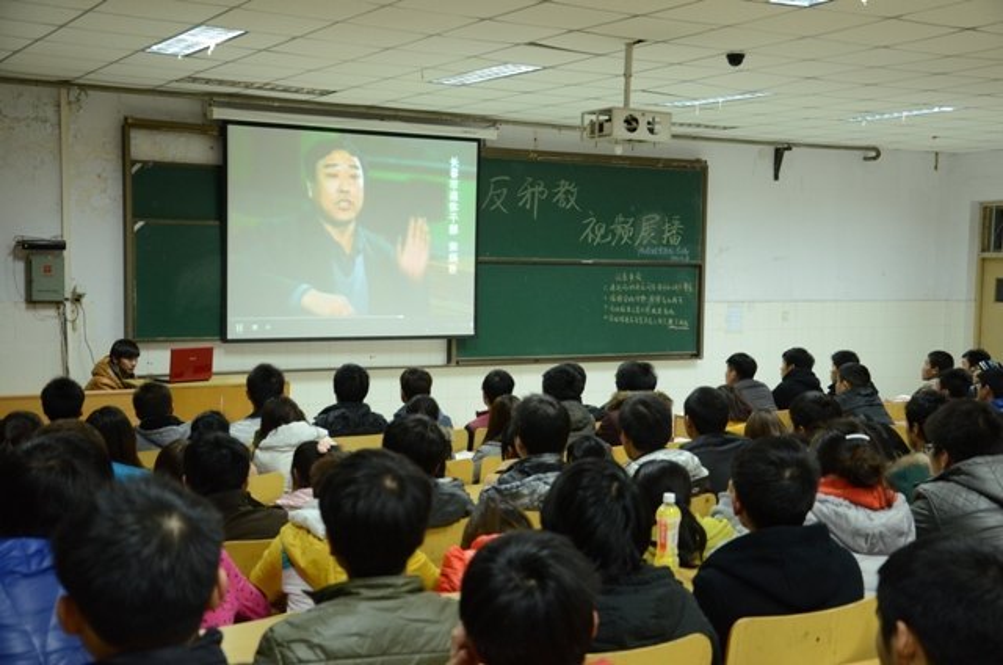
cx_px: 502
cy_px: 332
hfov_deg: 41.2
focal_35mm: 48
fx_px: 1335
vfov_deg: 28.0
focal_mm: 32
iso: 1600
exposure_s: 1/25
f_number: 4.2
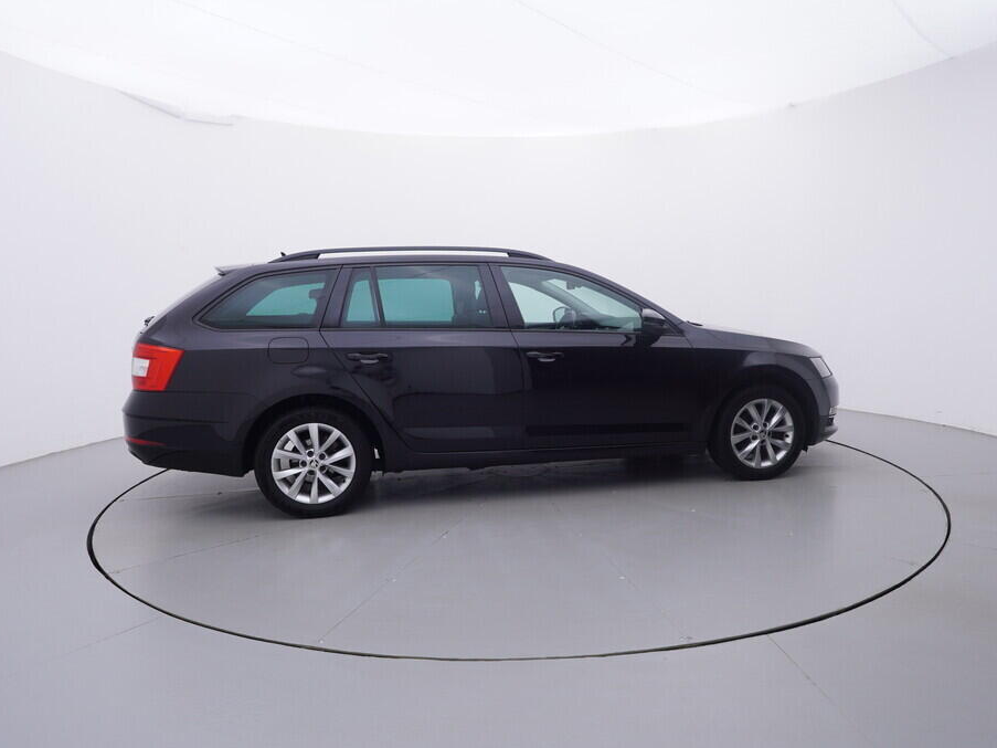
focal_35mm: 25
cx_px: 520
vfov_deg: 55.7
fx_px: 707
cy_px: 377
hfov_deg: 70.4
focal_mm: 15
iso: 200
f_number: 5
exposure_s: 1/80
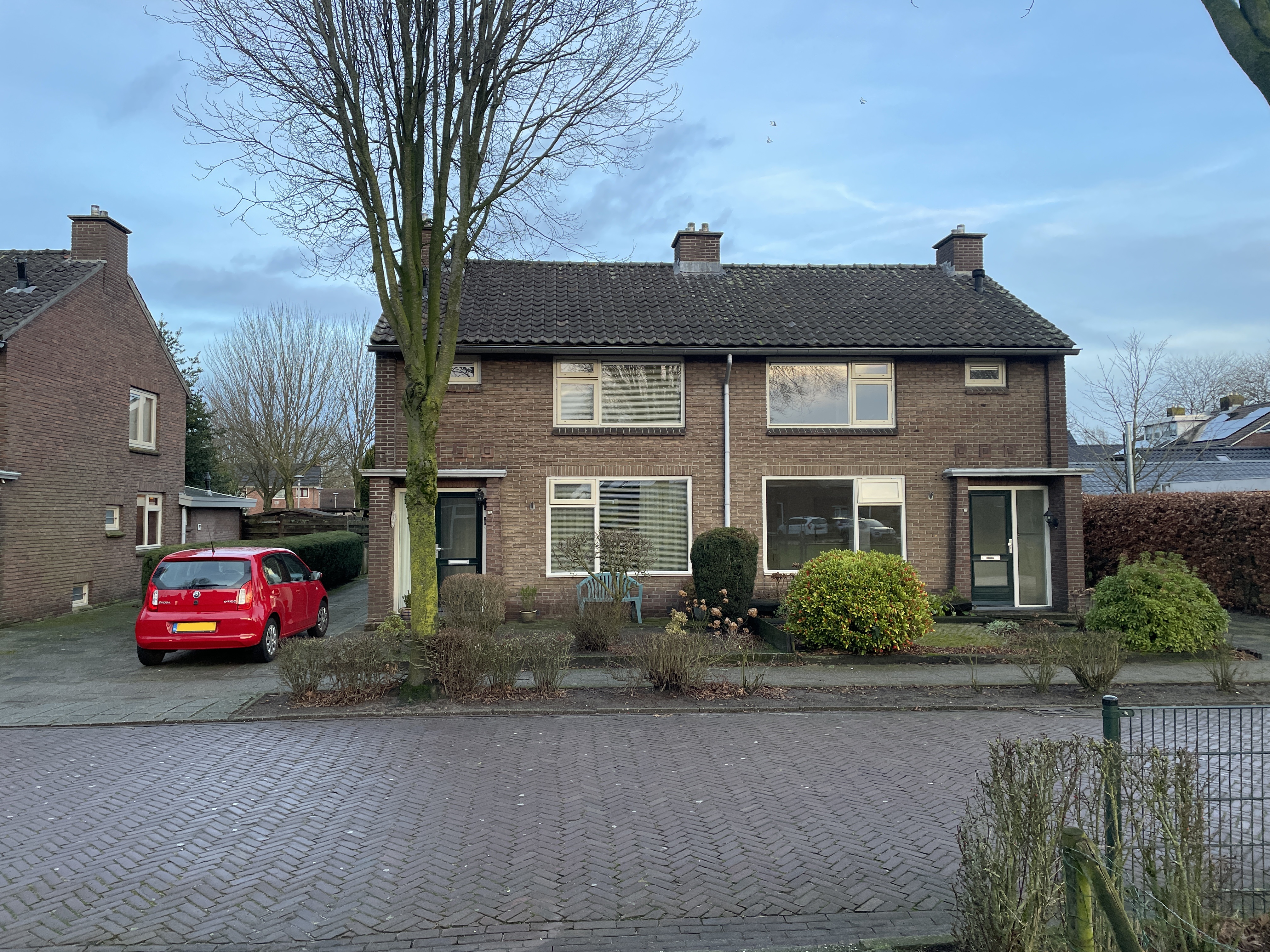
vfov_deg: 53.1
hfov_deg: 67.3
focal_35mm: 26
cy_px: 476
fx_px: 954
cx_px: 635
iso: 64
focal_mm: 4.2
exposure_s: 1/121
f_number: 1.6
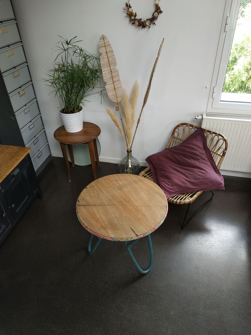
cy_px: 168
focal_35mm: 24
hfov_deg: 56.8
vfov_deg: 71.6
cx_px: 126
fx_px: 232
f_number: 1.9
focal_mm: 3.94
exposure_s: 1/50
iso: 160
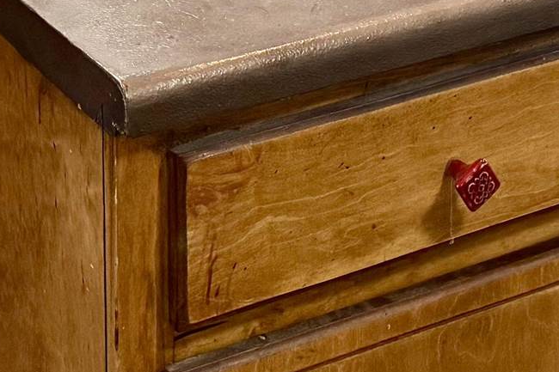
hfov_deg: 17.2
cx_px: 124
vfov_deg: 10.3
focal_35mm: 118
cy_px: -460
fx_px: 1832
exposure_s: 1/120
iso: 160
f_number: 1.78
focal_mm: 6.76
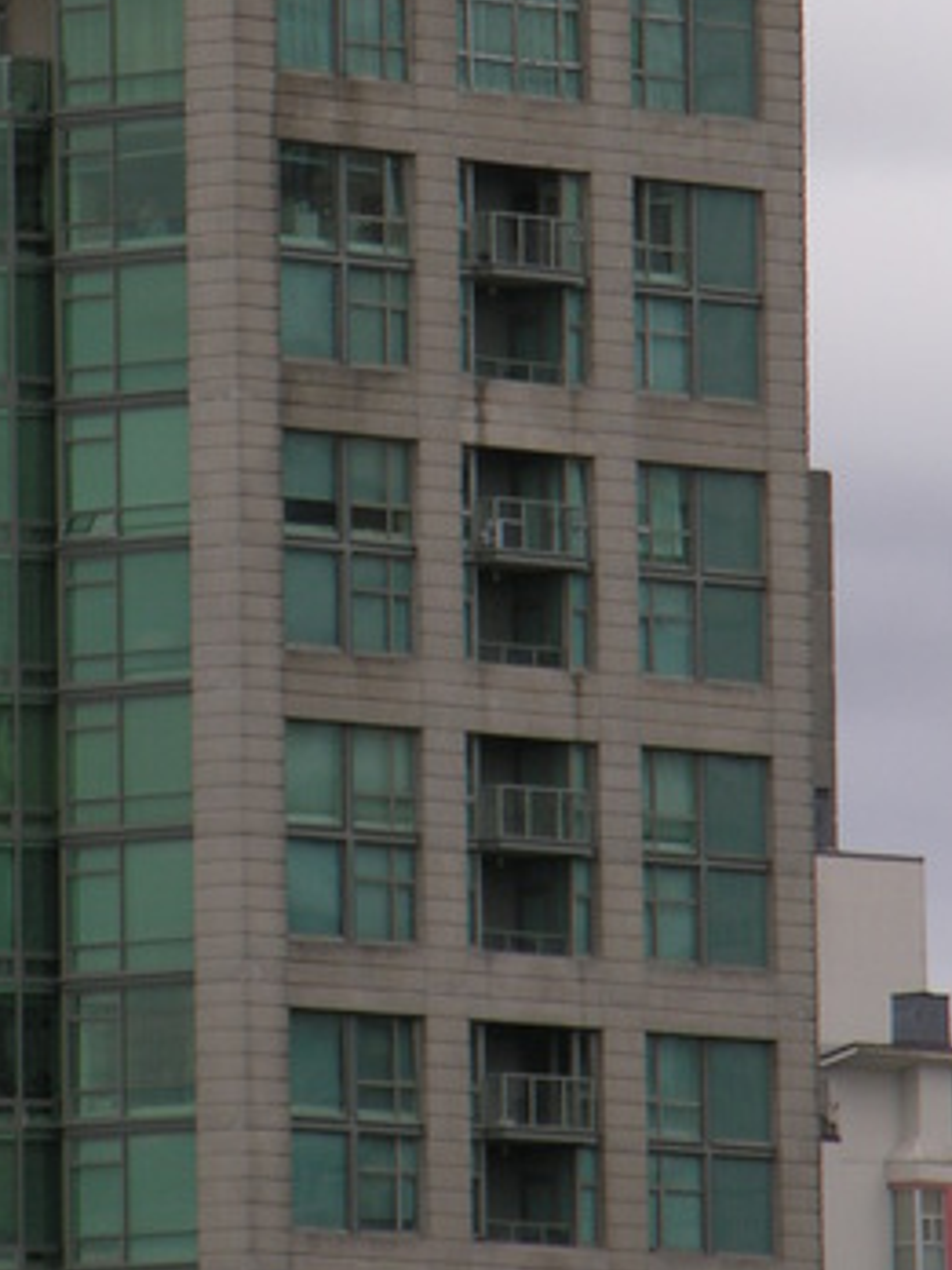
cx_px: 148
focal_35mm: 704
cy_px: 248
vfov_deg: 2.8
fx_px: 25815
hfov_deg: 2.1
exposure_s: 1/150
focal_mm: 89
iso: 50
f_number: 5.8
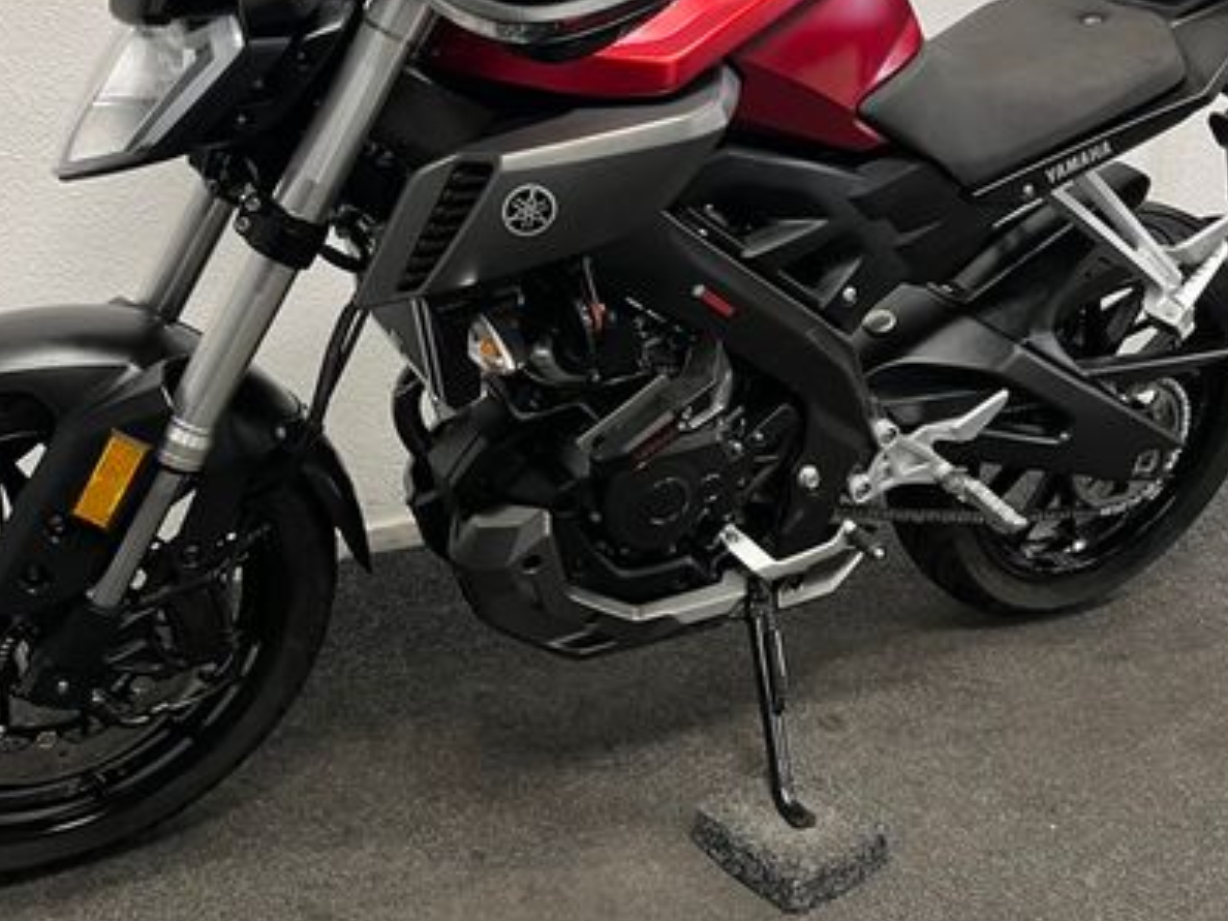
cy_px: 254
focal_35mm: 42
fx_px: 1490
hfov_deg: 44.8
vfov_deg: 33.8
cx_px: 580
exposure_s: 1/50
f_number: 1.6
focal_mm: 5.1
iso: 100
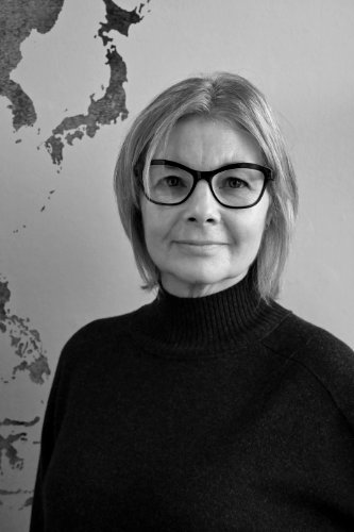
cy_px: 266
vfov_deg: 40.5
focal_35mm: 49
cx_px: 177
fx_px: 720
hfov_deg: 27.6
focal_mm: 32.5
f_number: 5.6
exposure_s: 1/125
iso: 1600
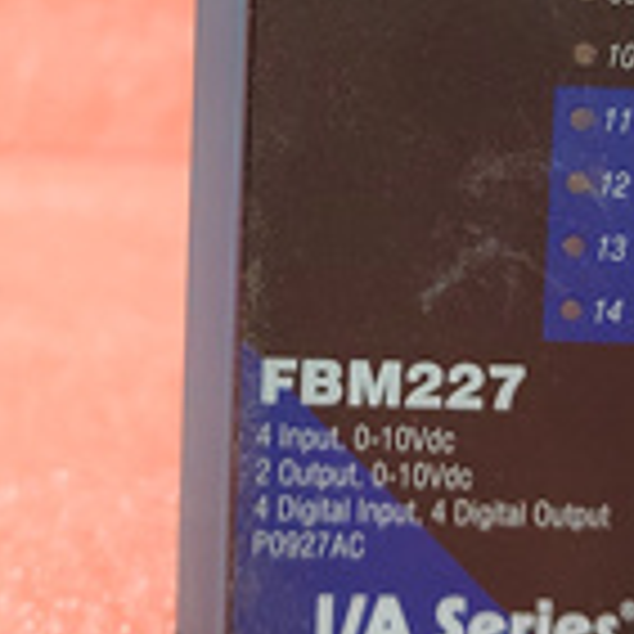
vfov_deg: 23.4
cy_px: 79
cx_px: 364
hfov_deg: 24.0
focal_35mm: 72
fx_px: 1492
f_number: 1.9
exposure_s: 1/50
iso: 3397
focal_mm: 5.52
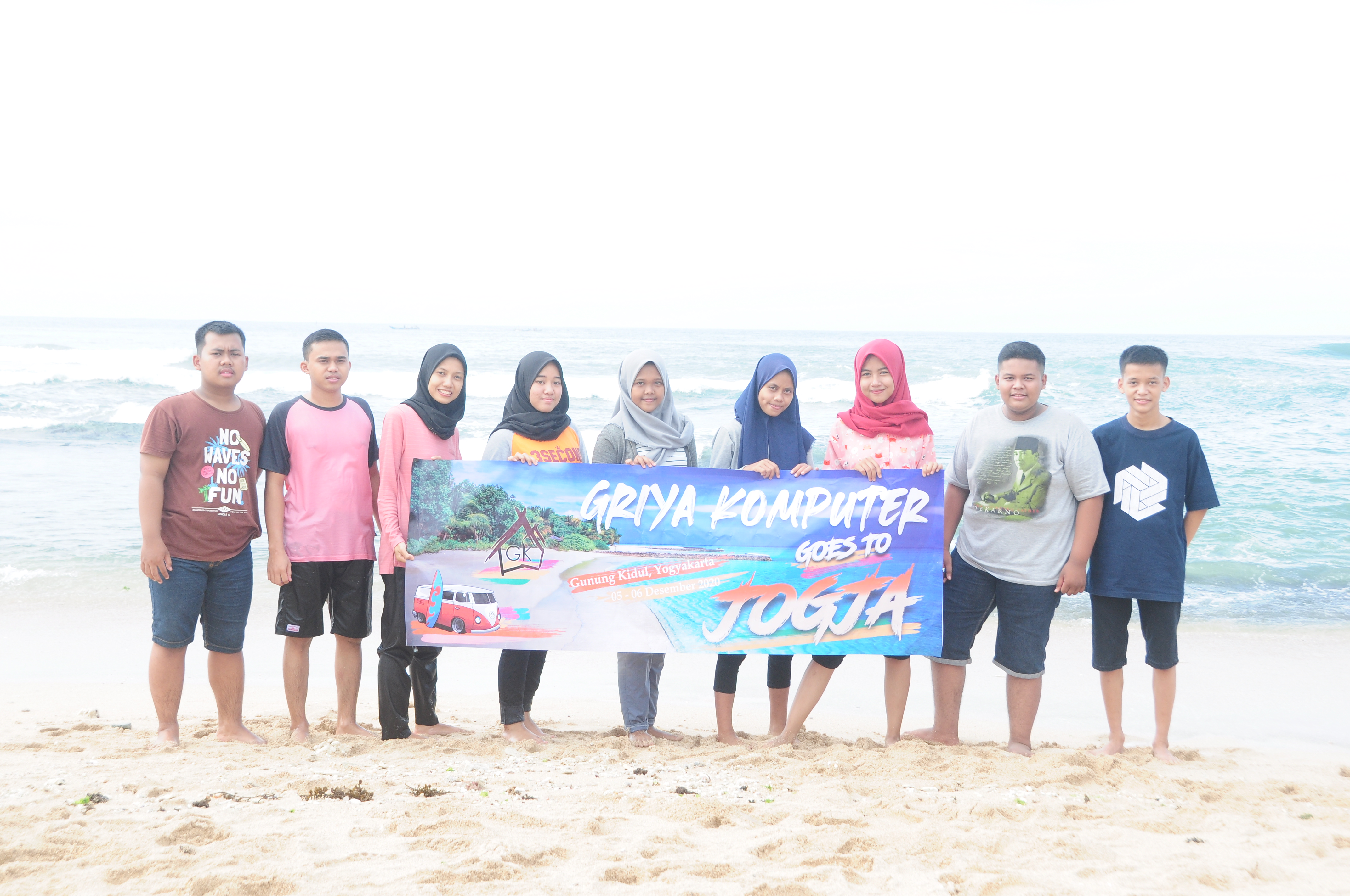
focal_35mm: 48
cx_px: 675
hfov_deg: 41.2
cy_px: 448
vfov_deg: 28.0
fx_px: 1798
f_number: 7.1
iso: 320
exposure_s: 1/250
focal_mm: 32
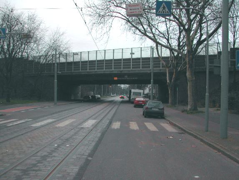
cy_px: 90
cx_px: 120
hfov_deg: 49.0
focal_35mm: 38
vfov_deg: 37.7
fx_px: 262
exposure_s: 1/29
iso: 119
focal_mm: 8
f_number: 2.8
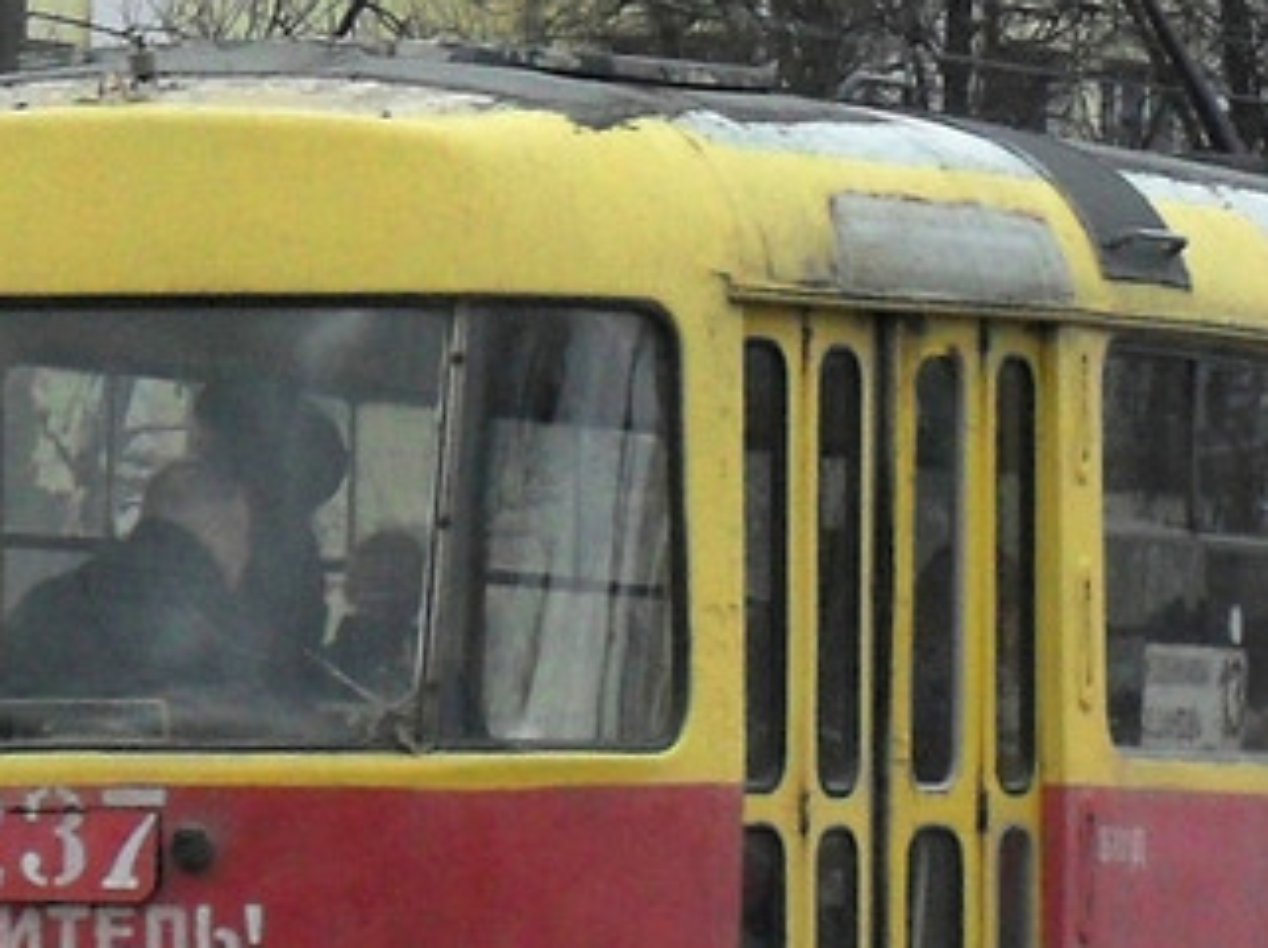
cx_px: 995
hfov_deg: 6.0
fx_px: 12038
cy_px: 415
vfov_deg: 4.5
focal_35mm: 329
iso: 80
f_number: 4.8
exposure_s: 1/350
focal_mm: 17.1
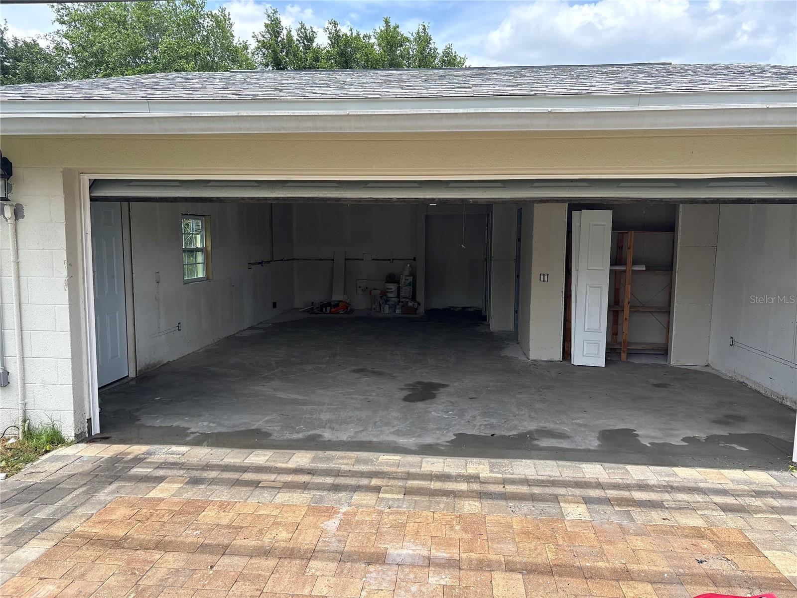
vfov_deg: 53.1
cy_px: 299
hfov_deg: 67.3
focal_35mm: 26
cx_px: 398
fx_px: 599
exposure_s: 1/1393
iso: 64
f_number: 1.6
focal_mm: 5.96
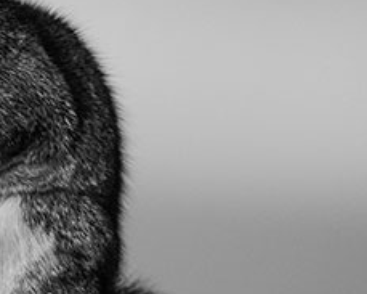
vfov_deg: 0.6
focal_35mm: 2460
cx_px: -13
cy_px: 67
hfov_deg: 0.8
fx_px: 26709
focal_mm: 1200
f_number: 13
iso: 3200
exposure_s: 1/1250
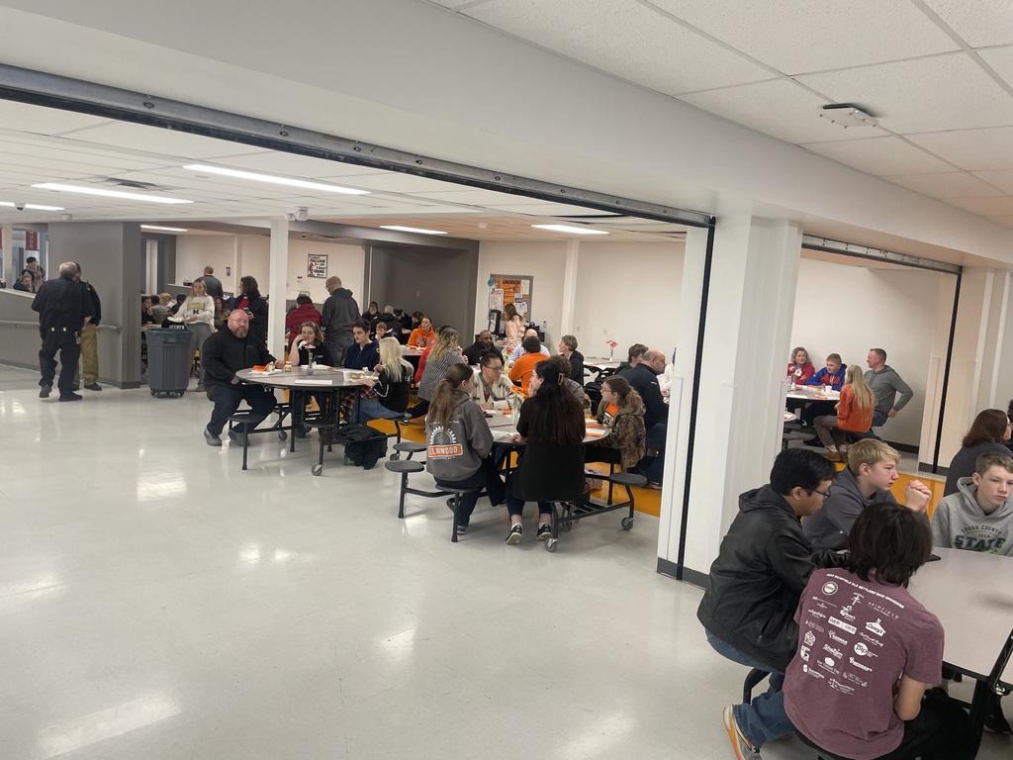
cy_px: 380
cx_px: 506
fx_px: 761
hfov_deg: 67.3
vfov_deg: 53.1
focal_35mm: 26
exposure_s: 1/60
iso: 80
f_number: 1.6
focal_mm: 4.2
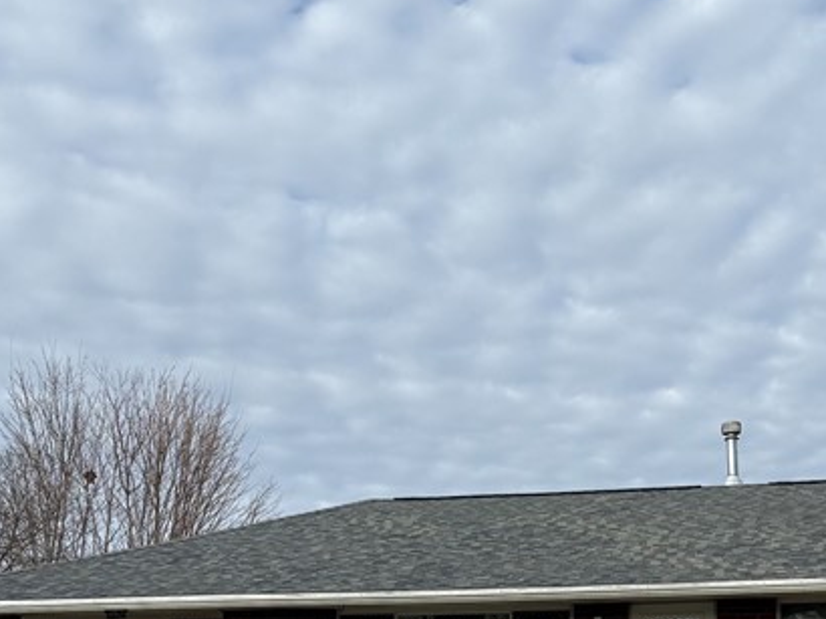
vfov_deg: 23.0
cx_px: 443
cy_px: 677
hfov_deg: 32.2
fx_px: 1431
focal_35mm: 60
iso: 80
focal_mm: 6.76
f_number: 1.78
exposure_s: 1/4405
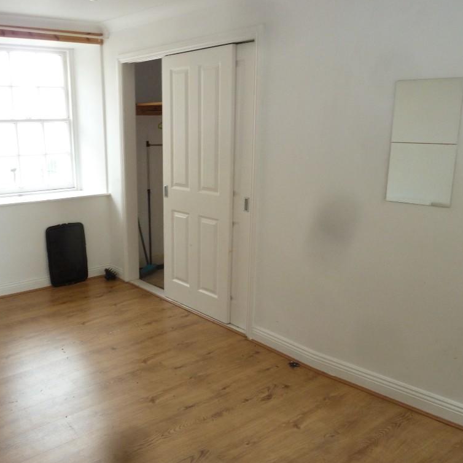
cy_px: 233
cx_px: 158
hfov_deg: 53.1
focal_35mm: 30
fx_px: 454
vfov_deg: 54.0
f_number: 4
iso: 200
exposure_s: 1/8
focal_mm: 4.1
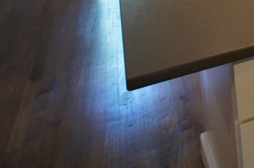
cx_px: 419
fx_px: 578
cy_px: -104
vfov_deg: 15.0
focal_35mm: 82
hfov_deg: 20.0
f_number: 2.8
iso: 250
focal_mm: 16
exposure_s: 1/30
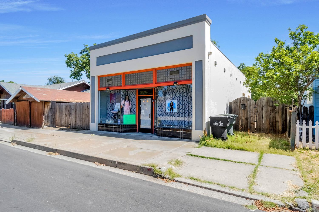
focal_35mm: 20
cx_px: 160
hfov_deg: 85.4
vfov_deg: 63.2
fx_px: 173
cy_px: 106
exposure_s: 1/400
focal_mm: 13
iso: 400
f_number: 8
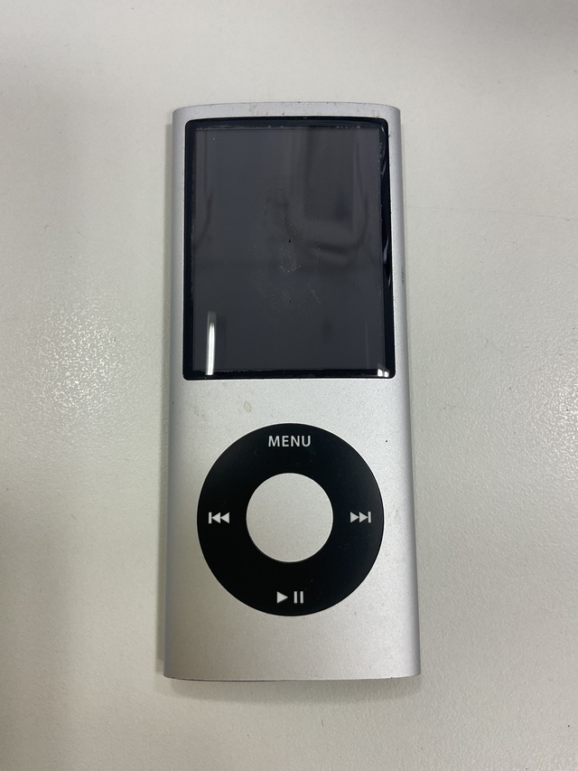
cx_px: 289
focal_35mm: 29
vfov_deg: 61.7
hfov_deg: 48.2
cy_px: 386
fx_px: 645
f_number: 1.8
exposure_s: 1/100
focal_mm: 3
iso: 32
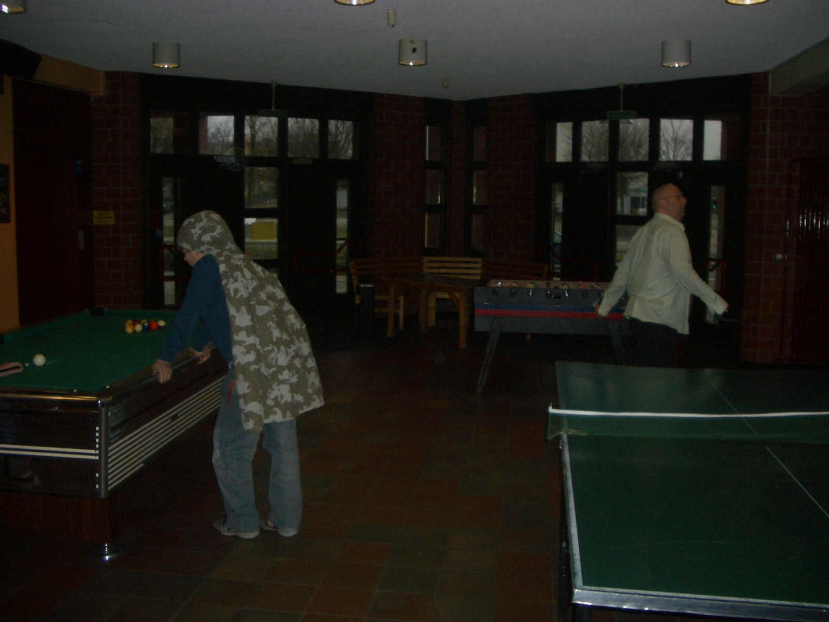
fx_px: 838
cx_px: 414
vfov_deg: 40.7
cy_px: 311
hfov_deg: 52.6
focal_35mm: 35
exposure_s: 1/60
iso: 100
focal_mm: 5.8
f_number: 2.6
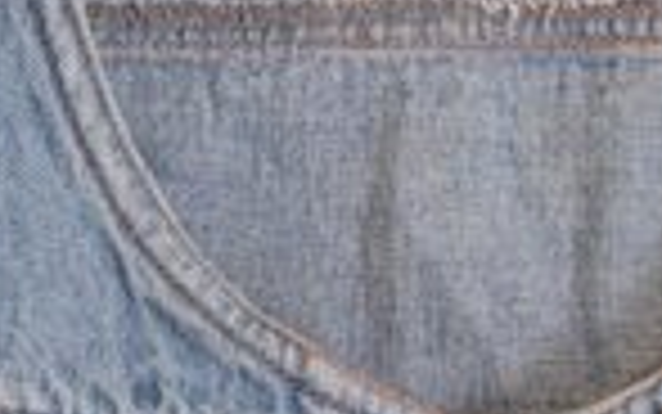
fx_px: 2400
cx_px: 500
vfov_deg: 9.8
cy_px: 369
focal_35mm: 133
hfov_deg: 15.6
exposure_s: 1/24
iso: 640
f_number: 1.8
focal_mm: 5.54
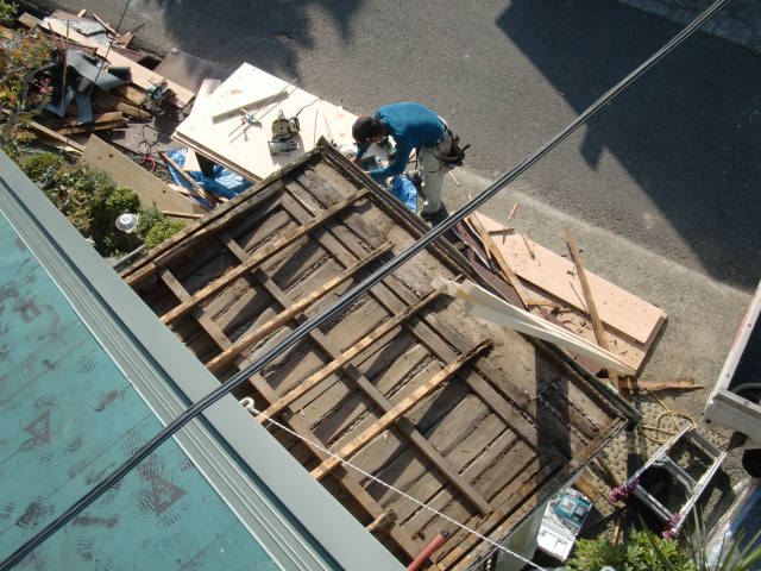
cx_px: 380
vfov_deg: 37.7
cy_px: 286
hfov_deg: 49.0
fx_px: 835
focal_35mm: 38
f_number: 3.9
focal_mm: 6.66
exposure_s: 1/400
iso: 64
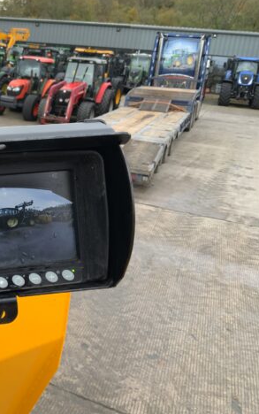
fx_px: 474
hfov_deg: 28.6
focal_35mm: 42
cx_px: -1
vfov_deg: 47.2
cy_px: 203
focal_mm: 3
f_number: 1.8
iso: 20
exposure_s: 1/122
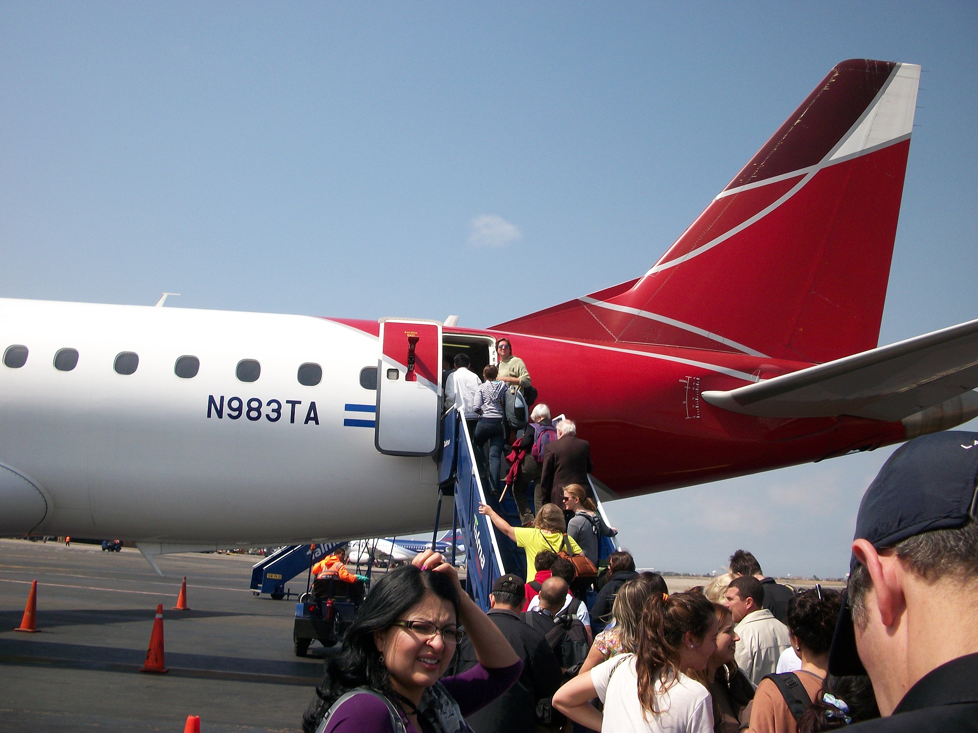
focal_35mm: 35
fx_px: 989
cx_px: 489
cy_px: 366
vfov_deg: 40.7
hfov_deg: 52.6
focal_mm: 6.3
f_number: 8.8
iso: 80
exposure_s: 1/200
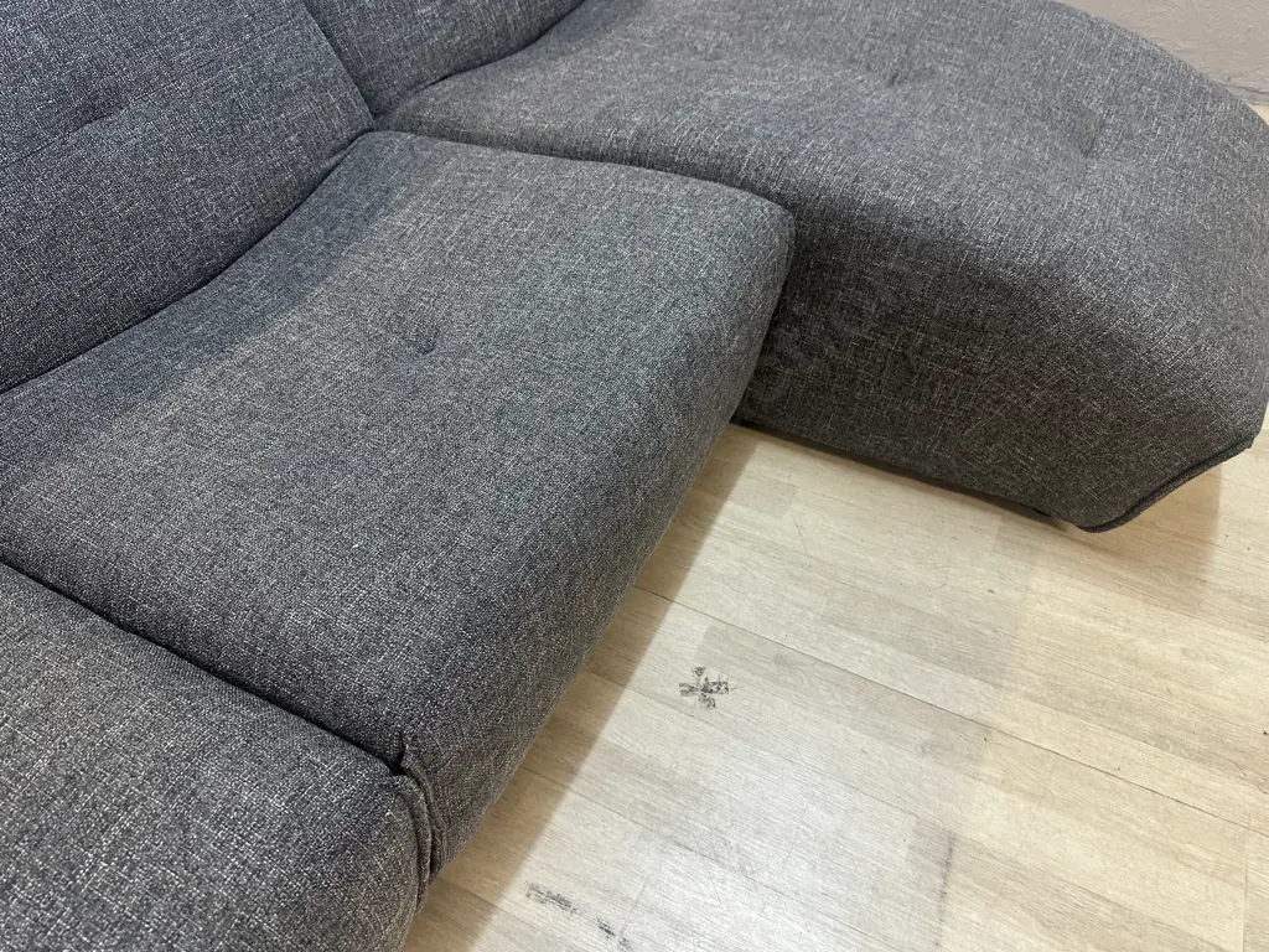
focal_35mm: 24
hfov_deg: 71.6
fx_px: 880
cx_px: 634
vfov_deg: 56.8
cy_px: 476
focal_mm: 6.86
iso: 200
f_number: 1.78
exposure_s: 1/50
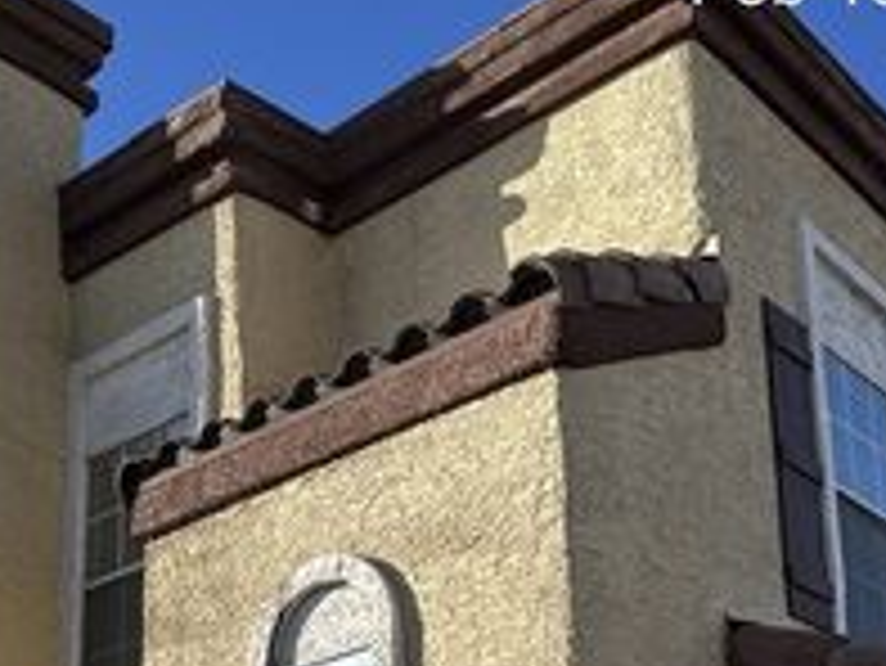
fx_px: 1562
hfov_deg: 31.6
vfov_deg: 22.8
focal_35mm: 61
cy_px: 713
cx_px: 499
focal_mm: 6.86
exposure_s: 1/3597
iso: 80
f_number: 1.78
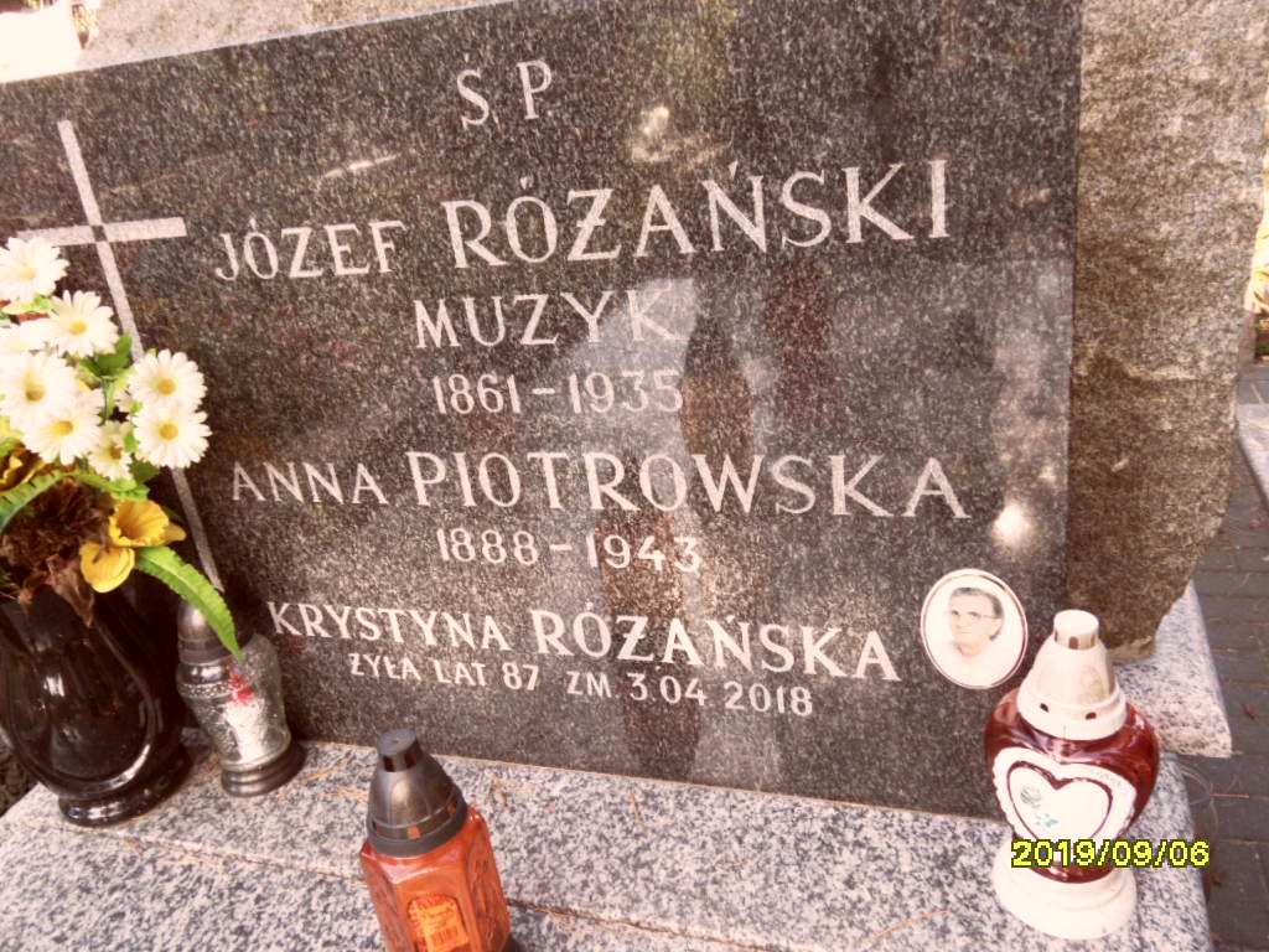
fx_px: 1026
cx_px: 634
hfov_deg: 63.4
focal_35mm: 28
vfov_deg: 49.7
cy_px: 476
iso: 100
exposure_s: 1/60
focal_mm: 4.6
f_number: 3.4
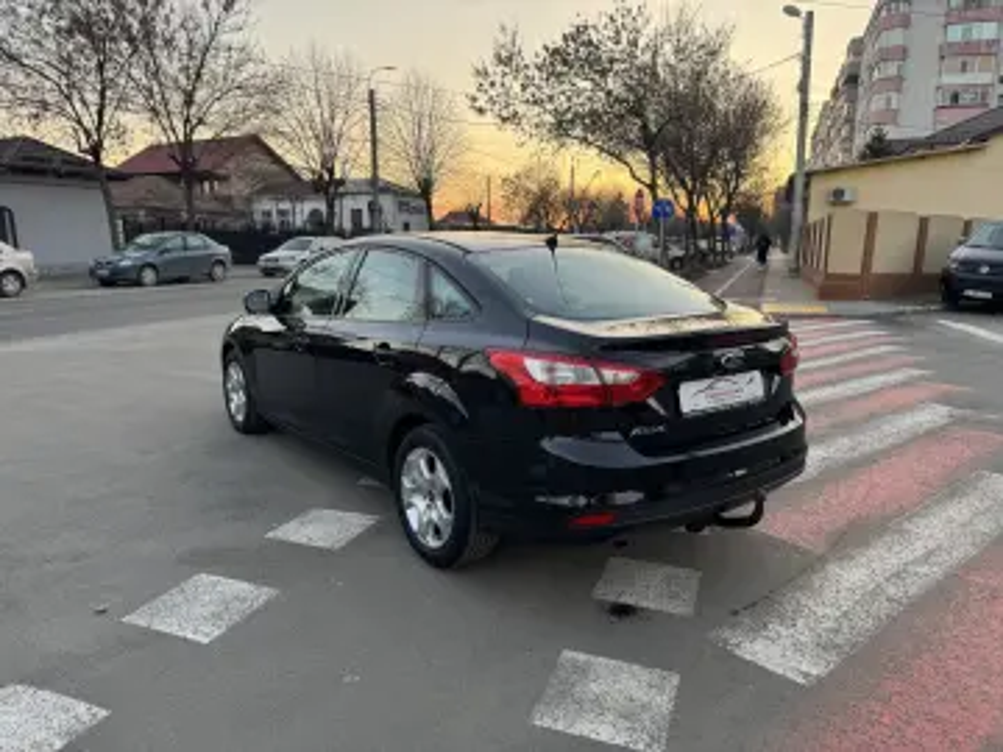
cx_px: 502
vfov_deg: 56.8
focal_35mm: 24
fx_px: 695
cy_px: 376
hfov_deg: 71.6
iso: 80
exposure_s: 1/170
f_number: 1.78
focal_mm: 6.76
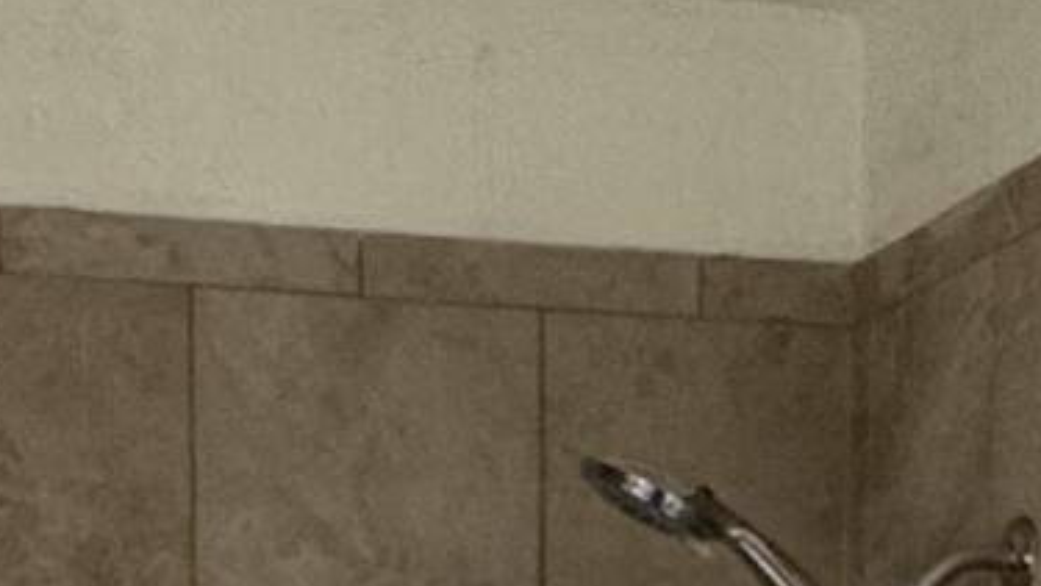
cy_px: 1422
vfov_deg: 8.9
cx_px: 525
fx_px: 3368
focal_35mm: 122
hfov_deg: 17.6
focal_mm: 2.22
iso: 125
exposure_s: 1/99
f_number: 2.2
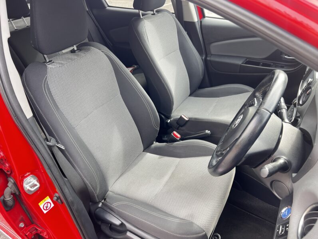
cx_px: 159
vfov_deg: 53.1
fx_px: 239
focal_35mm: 26
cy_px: 120
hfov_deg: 67.3
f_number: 1.5
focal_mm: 5.7
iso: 80
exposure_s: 1/121
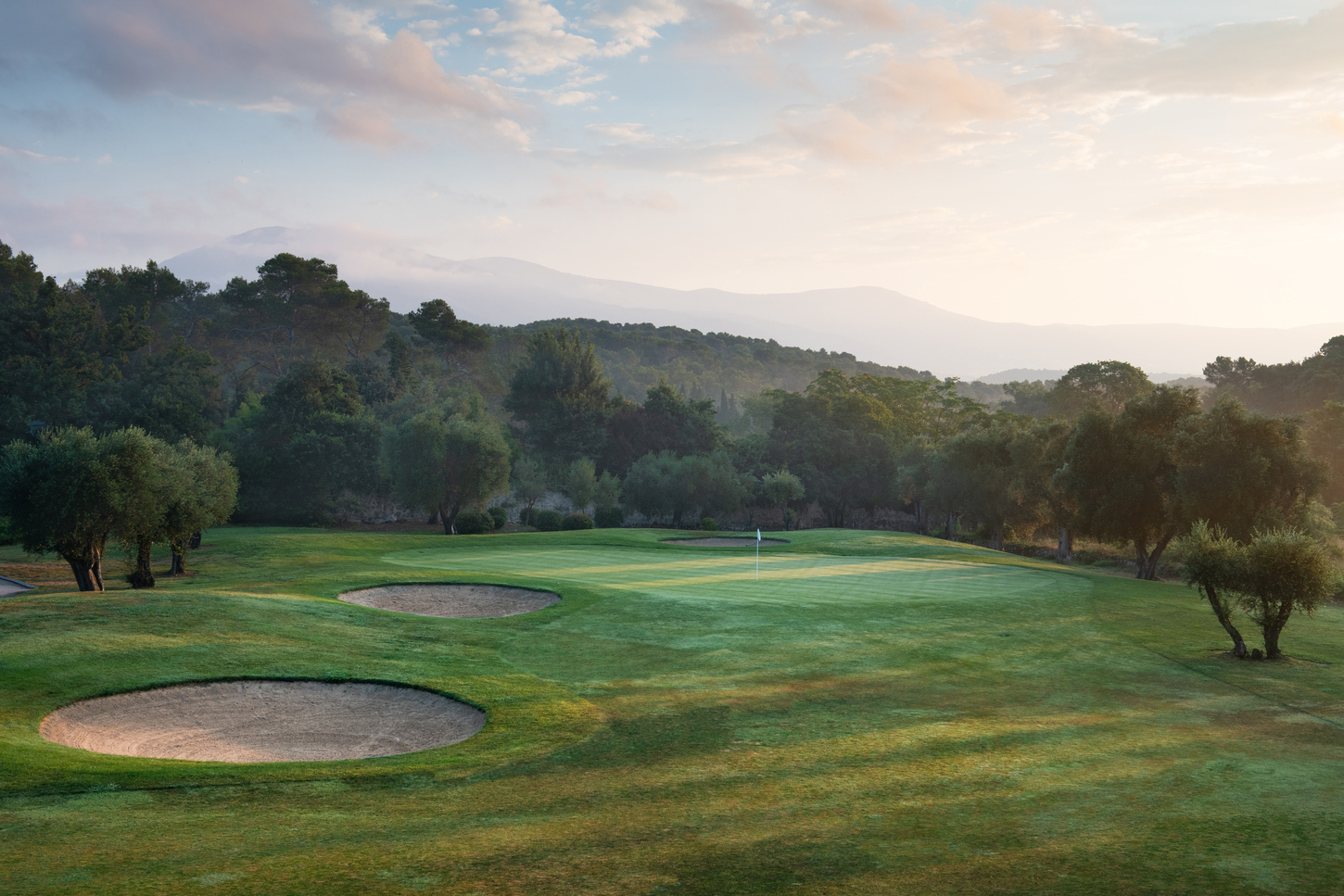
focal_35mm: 48
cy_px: 448
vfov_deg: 28.1
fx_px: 1792
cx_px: 672
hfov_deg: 41.1
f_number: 9
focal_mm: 48
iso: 320
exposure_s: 1/100
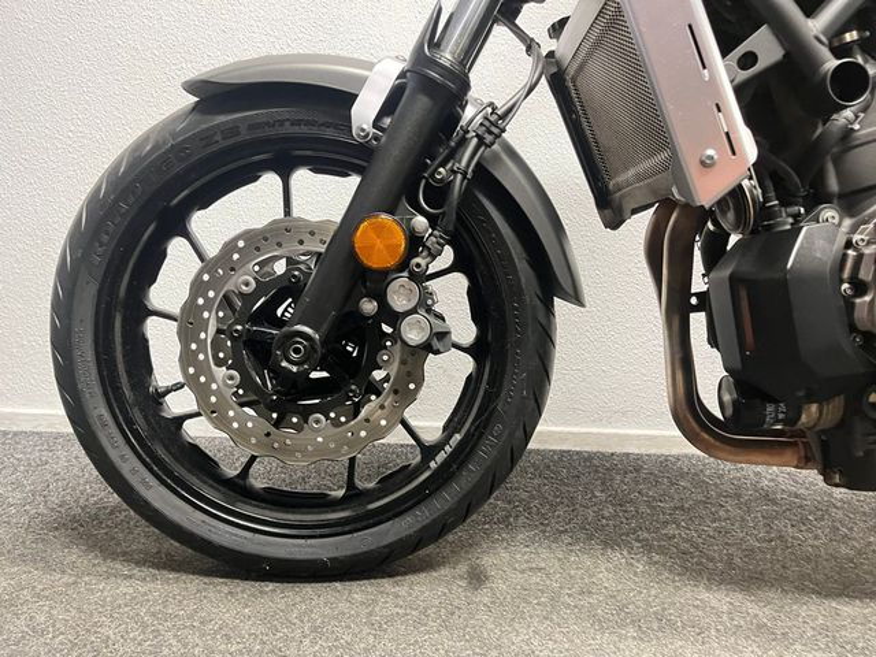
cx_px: 438
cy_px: 328
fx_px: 658
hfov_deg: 67.3
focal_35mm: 26
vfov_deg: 53.1
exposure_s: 1/25
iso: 500
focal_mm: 5.1
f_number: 1.6
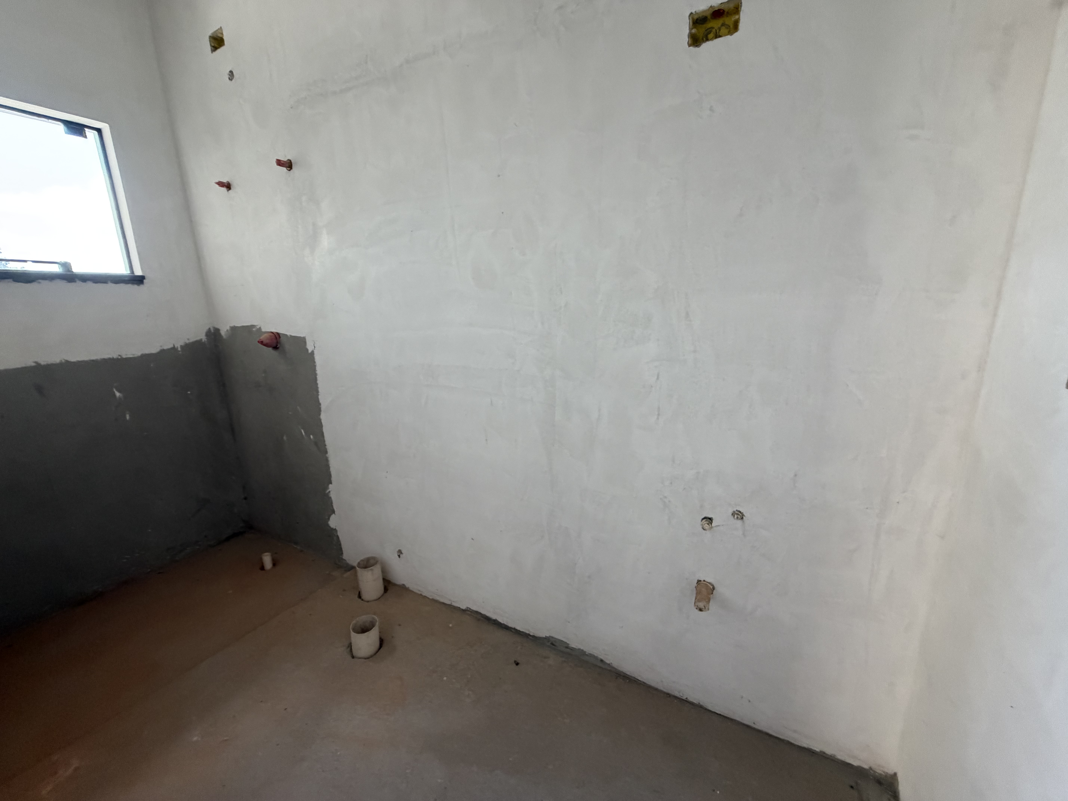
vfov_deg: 85.7
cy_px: 400
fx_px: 432
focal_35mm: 14
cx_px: 534
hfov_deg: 102.1
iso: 320
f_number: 2.2
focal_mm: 2.22
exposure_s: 1/119
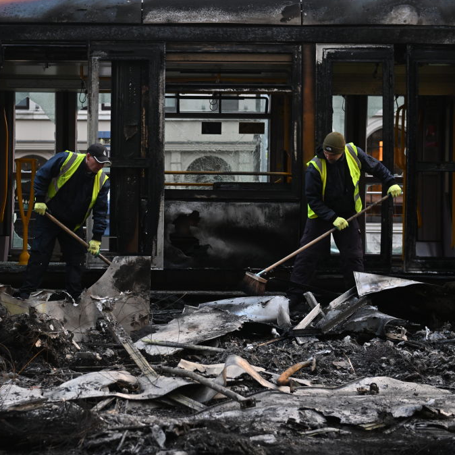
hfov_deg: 24.2
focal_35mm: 71
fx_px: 1056
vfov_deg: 24.3
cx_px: 145
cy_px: 226
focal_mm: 55
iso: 1600
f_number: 4
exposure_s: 1/500
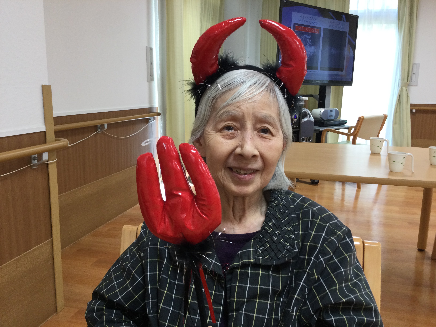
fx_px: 390
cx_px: 218
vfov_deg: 45.4
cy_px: 164
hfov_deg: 58.4
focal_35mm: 31
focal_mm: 3.3
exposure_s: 1/30
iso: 50
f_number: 2.4
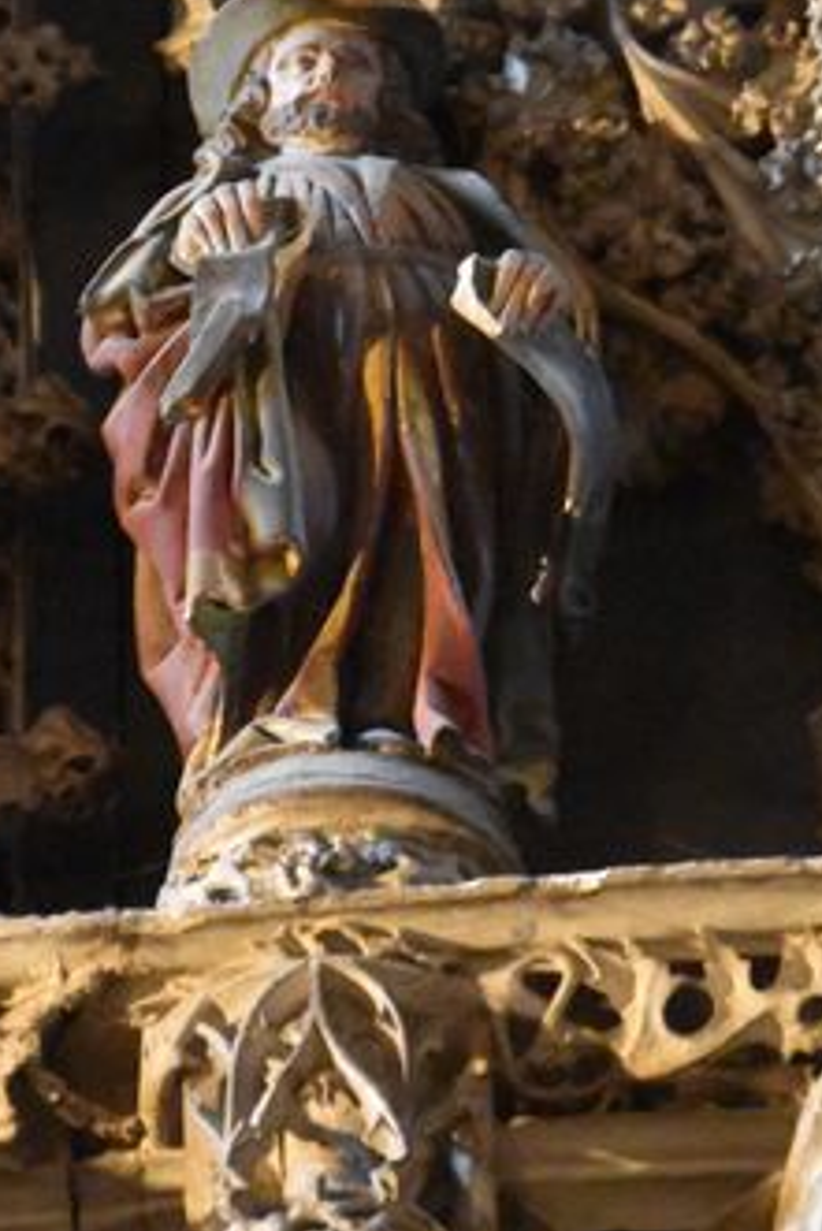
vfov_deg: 5.2
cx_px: 523
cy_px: 390
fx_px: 13550
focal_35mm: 396
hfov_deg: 3.5
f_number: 4.8
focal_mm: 125
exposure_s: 1/30
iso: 12800
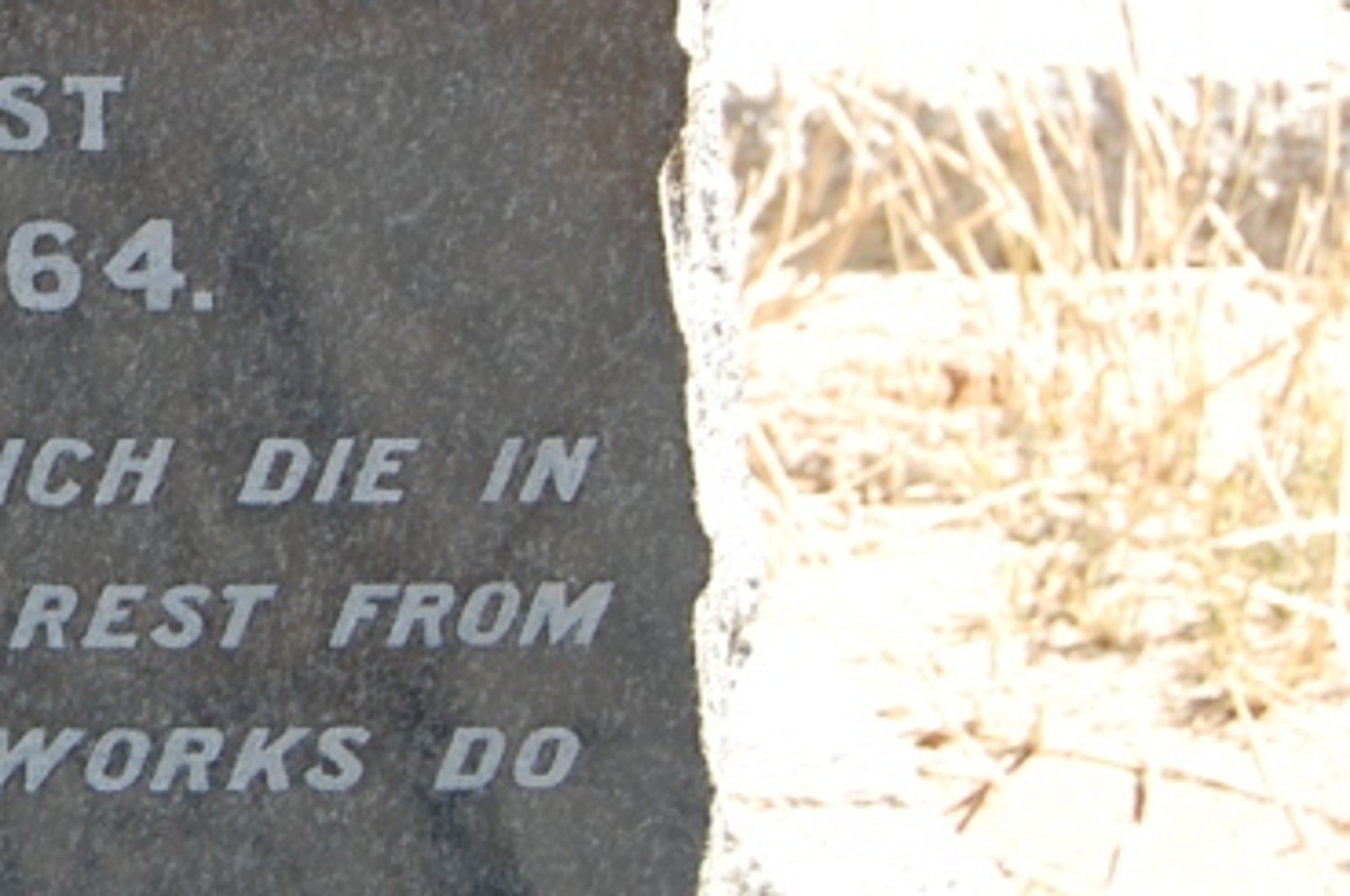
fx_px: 6554
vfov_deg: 7.8
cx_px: -490
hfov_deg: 11.4
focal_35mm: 175
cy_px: -2
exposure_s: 1/125
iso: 200
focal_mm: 42
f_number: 5.6
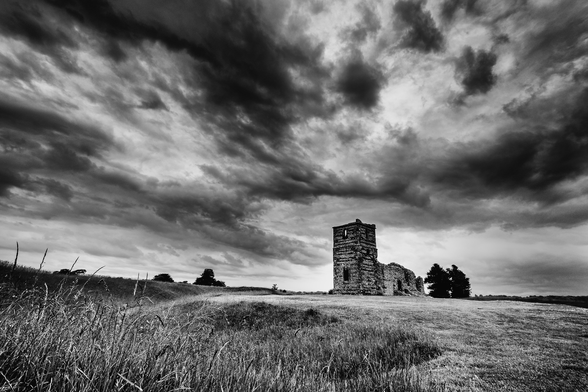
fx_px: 245
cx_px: 294
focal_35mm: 15
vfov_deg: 77.3
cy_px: 196
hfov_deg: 100.4
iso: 200
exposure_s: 1/800
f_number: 7.1
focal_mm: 10
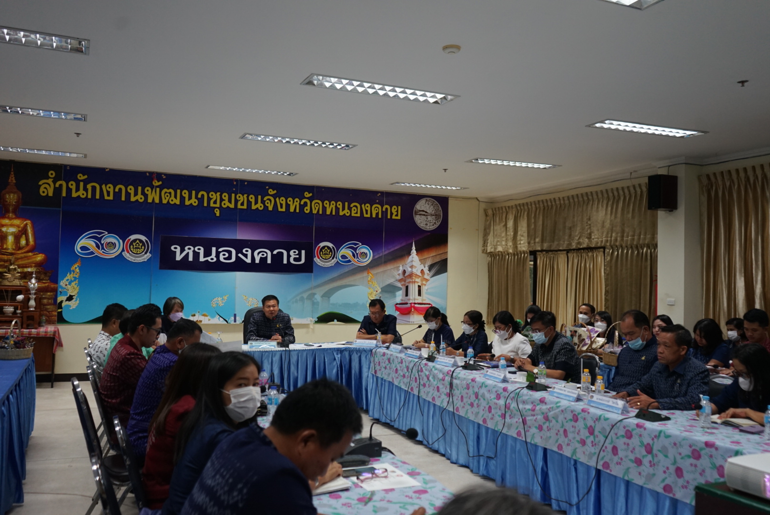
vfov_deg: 42.4
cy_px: 258
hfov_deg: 60.2
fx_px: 664
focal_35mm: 31
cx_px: 385
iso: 1000
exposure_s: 1/160
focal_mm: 31
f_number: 4
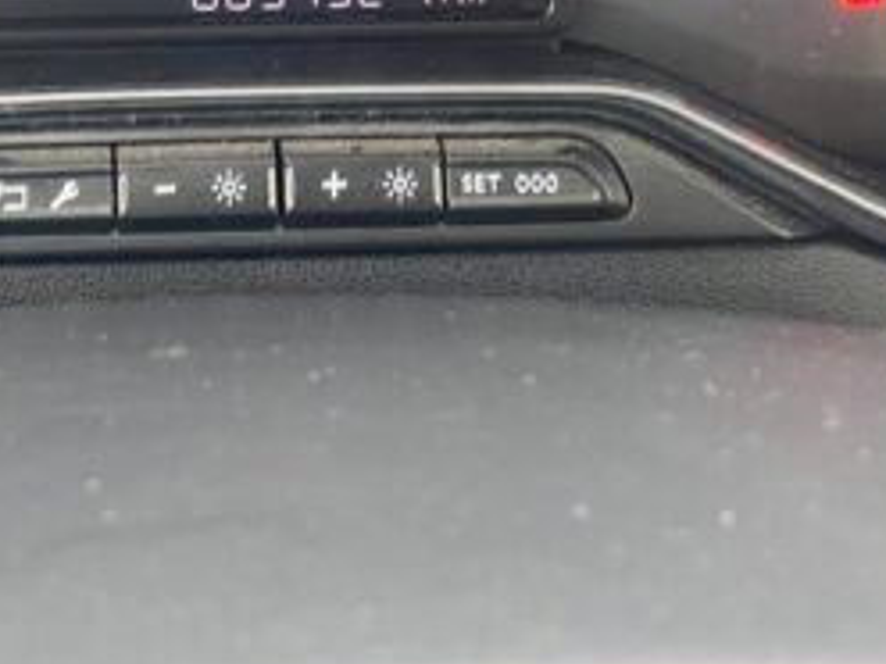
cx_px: 193
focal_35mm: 84
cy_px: -218
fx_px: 2150
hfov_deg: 23.0
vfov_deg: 16.5
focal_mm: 4.25
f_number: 1.8
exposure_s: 1/60
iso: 200
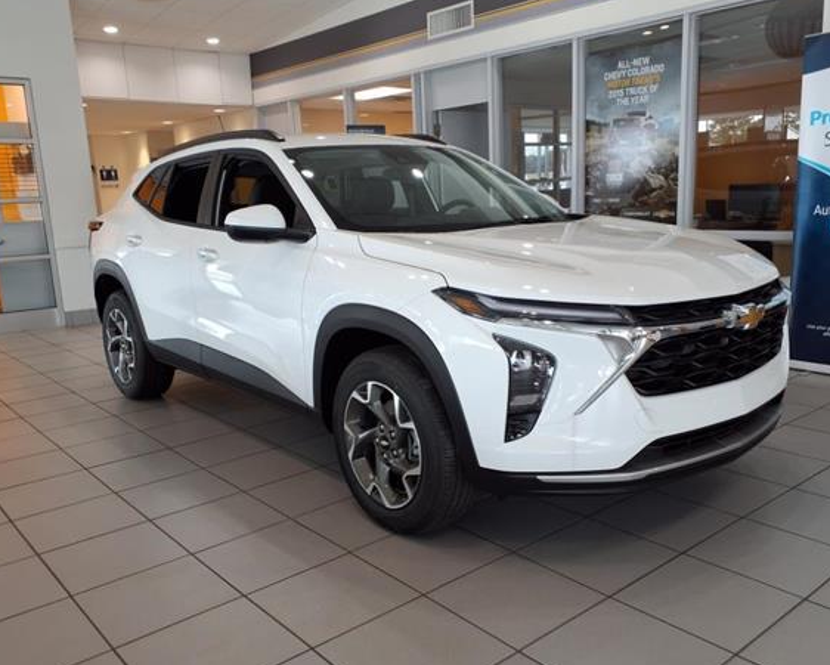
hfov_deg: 58.7
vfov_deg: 48.5
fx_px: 737
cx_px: 433
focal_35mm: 30
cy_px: 341
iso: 64
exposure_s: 1/60.2
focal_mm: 3.58
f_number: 1.9
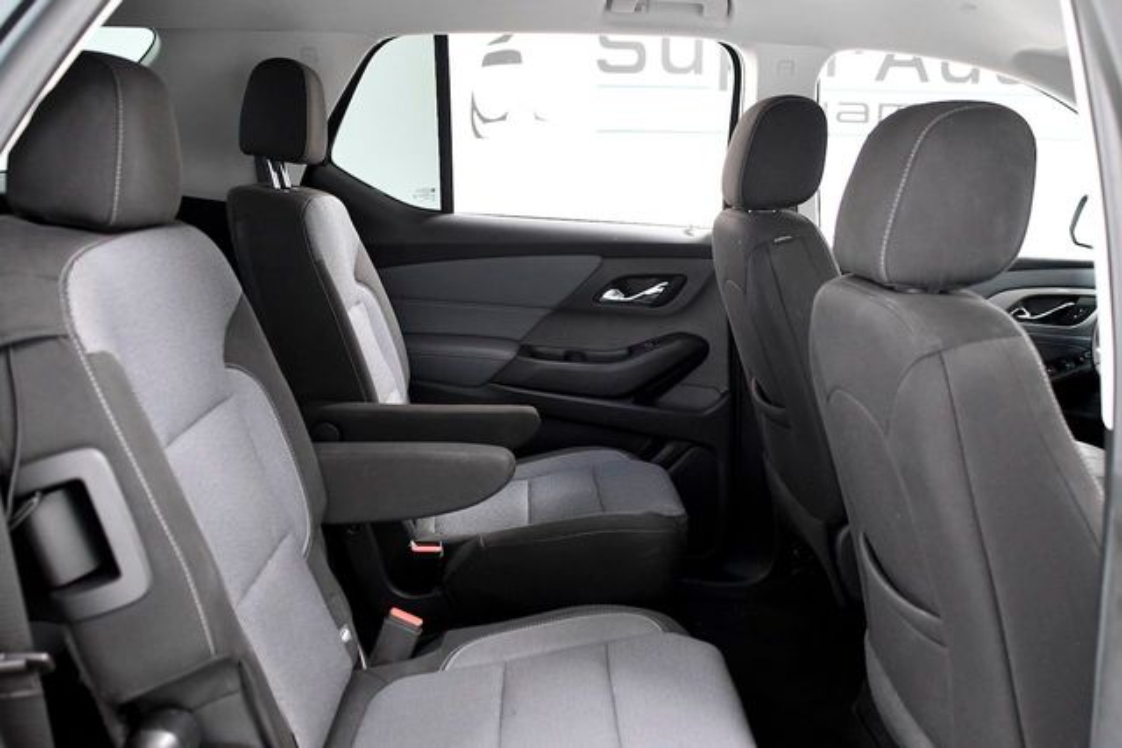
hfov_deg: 53.1
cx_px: 561
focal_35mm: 36
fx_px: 1122
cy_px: 374
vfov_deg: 36.9
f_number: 3.5
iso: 2500
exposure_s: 1/125
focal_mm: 24
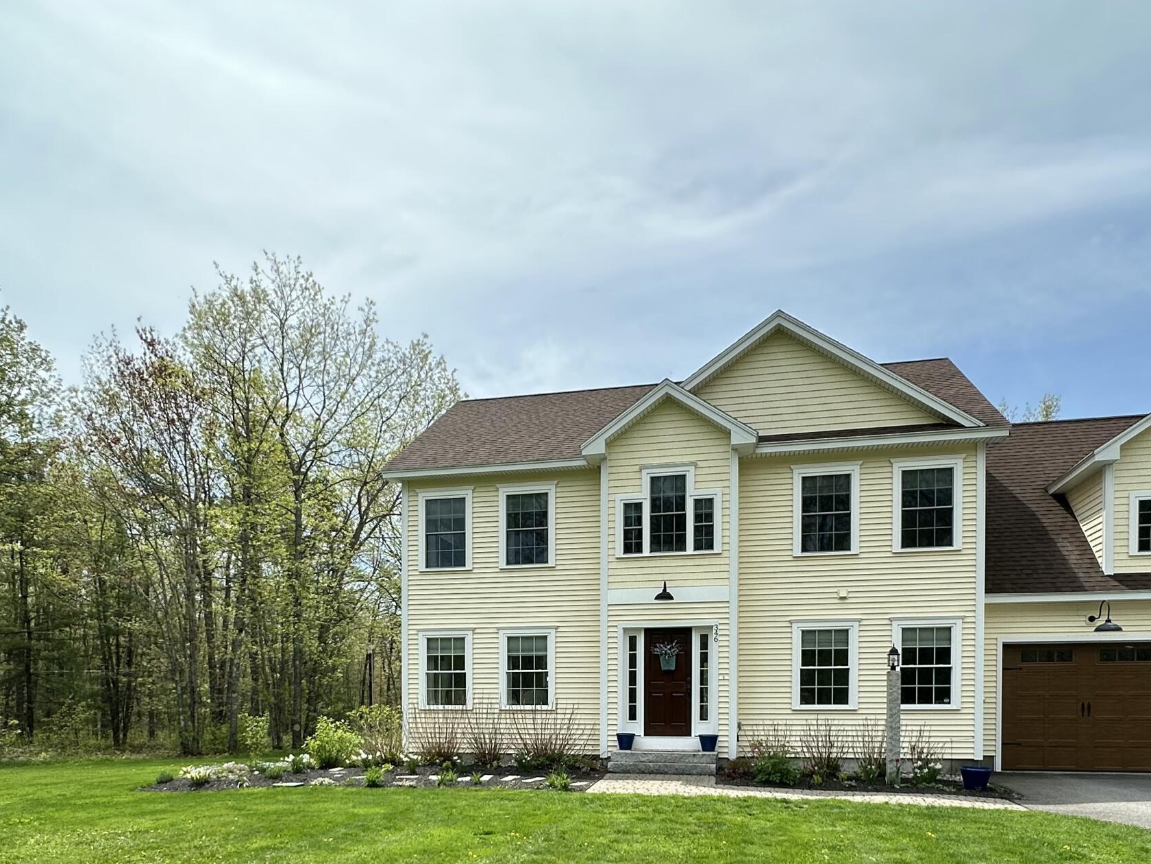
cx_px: 558
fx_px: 831
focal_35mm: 25
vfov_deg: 50.5
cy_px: 725
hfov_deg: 69.4
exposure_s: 1/1014
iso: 40
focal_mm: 2.22
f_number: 2.2
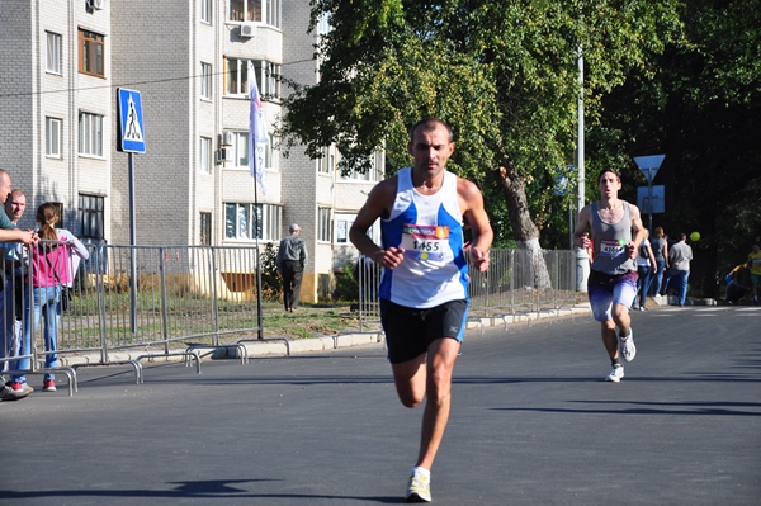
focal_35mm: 120
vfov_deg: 11.4
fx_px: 2535
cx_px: 380
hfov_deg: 17.1
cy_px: 253
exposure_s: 1/1000
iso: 400
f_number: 6.3
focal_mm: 80
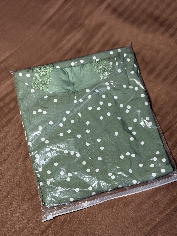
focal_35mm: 53
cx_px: 87
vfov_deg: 36.2
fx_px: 361
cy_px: 119
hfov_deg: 27.5
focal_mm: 5.96
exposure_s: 1/60
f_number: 1.6
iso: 100
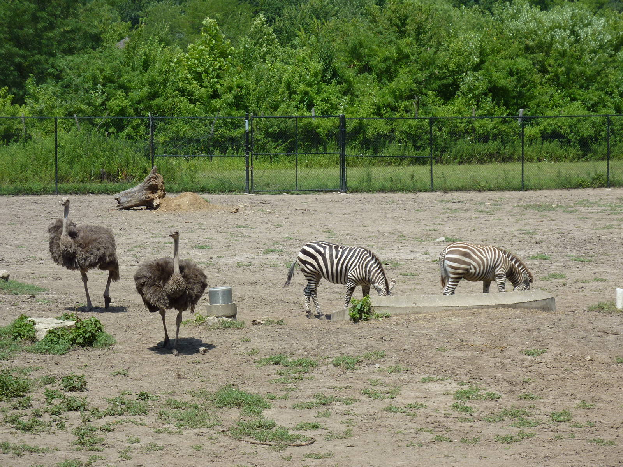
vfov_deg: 12.5
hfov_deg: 16.6
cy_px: 234
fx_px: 2142
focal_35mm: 119
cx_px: 312
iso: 80
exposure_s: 1/500
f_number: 4.4
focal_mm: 19.5
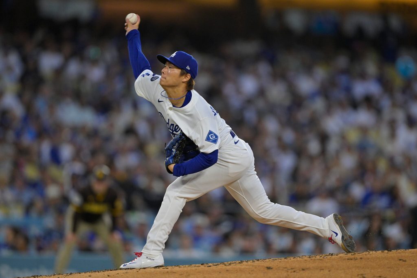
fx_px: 4634
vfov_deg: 3.4
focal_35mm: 400
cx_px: 208
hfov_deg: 5.2
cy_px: 139
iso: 1250
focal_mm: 400
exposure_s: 1/4000
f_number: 2.8
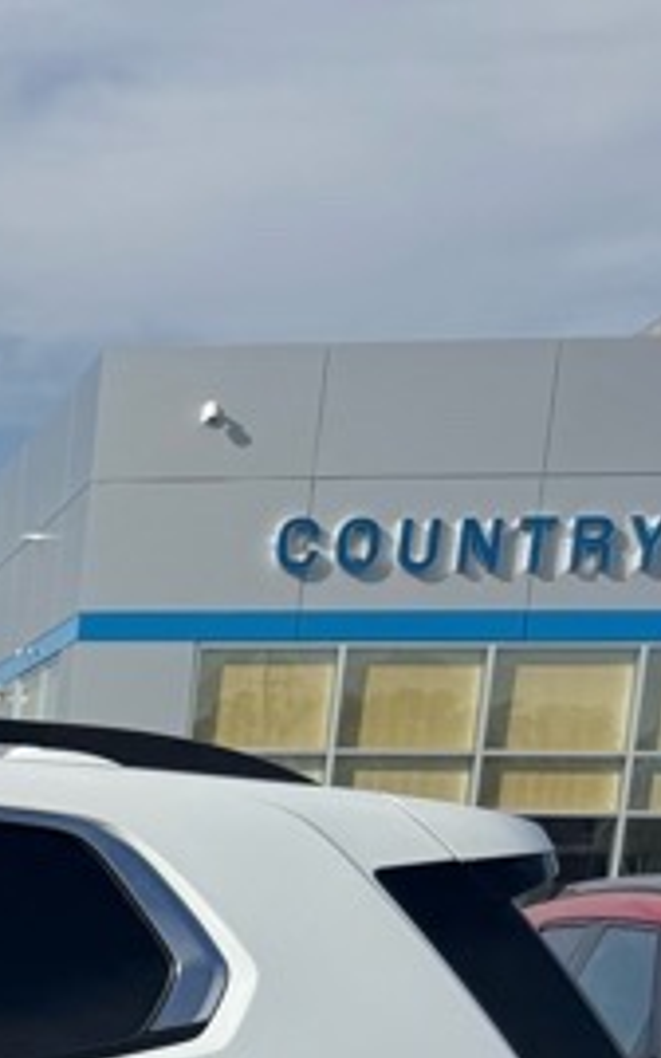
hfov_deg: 10.7
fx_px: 2797
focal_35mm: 97
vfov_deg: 19.5
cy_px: 1443
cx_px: -1098
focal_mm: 6.76
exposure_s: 1/5714
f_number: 1.78
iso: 80
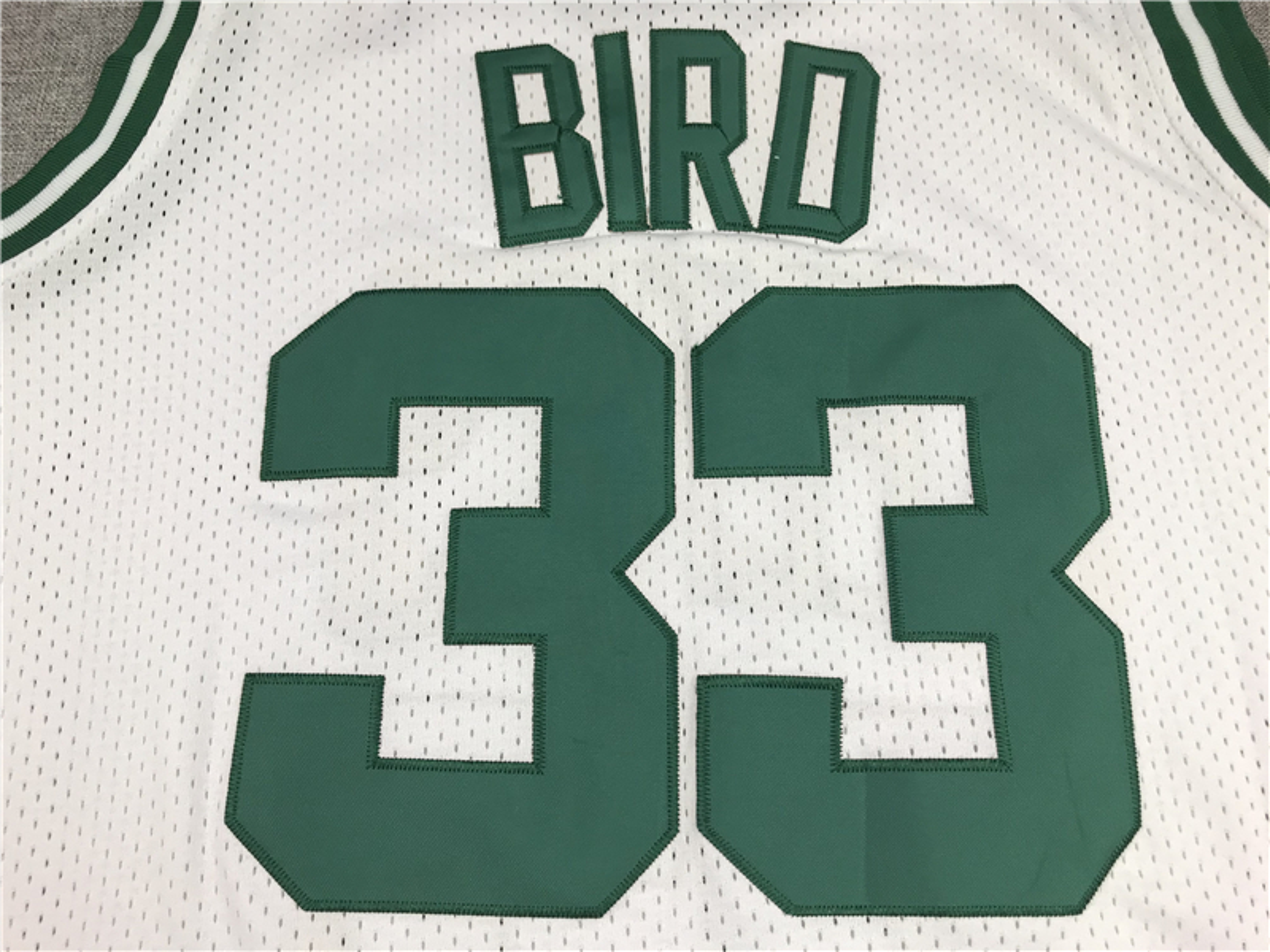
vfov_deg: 49.7
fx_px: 1027
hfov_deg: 63.4
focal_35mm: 28
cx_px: 635
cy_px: 476
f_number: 1.8
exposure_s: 1/100
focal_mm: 3.99
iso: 40
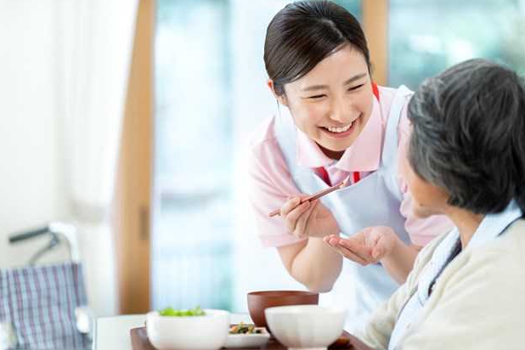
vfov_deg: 13.8
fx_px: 1444
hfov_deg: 20.6
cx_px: 248
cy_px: 186
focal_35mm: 99
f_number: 1.8
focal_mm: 85
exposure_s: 1/200
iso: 800
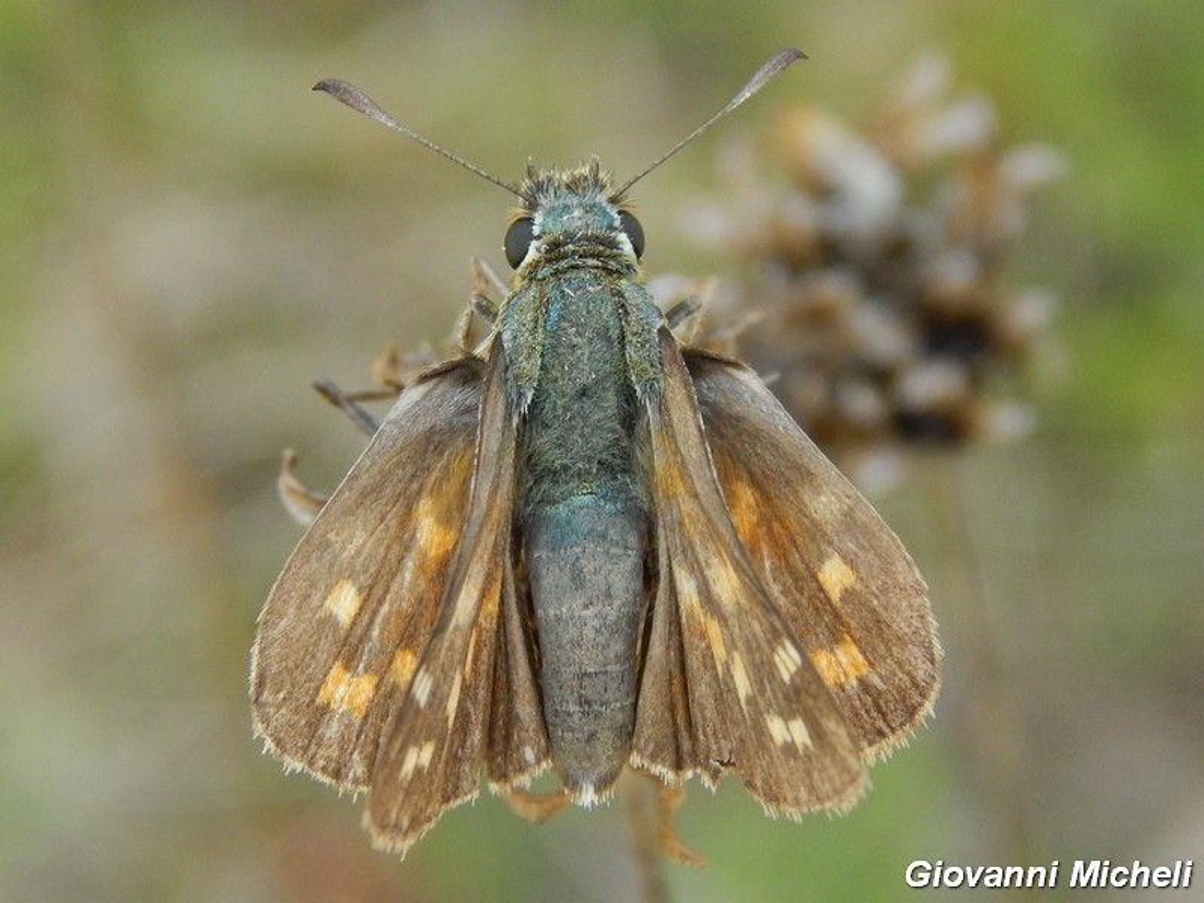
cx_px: 602
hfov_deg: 17.1
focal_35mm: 115
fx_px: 4000
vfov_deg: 12.9
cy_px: 452
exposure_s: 1/250
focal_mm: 20.5
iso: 400
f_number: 4.6
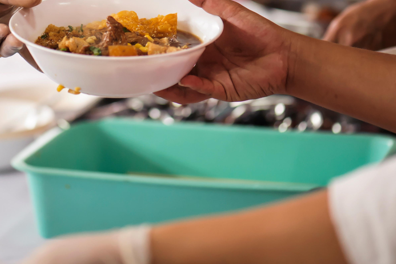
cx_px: 122
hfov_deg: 10.9
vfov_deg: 7.3
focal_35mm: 188
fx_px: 2067
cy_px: 37
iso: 1600
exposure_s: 1/320
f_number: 3
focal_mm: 105
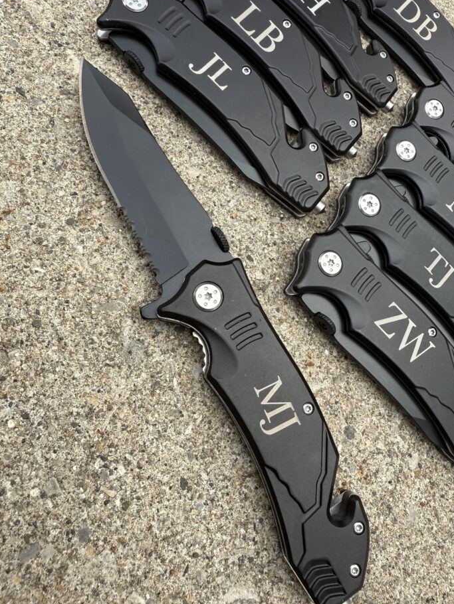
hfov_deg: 51.4
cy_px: 319
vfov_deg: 65.3
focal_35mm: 27
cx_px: 234
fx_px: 472
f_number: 2.2
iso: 40
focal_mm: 2.22
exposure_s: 1/294
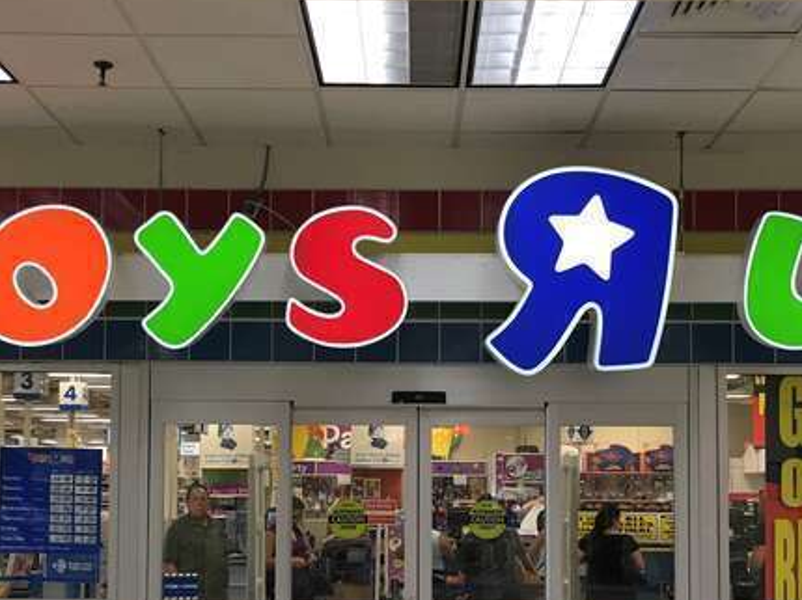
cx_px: 416
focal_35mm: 54
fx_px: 1250
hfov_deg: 35.6
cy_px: 442
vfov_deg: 26.7
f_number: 2.2
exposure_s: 1/30
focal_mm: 4.15
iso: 32
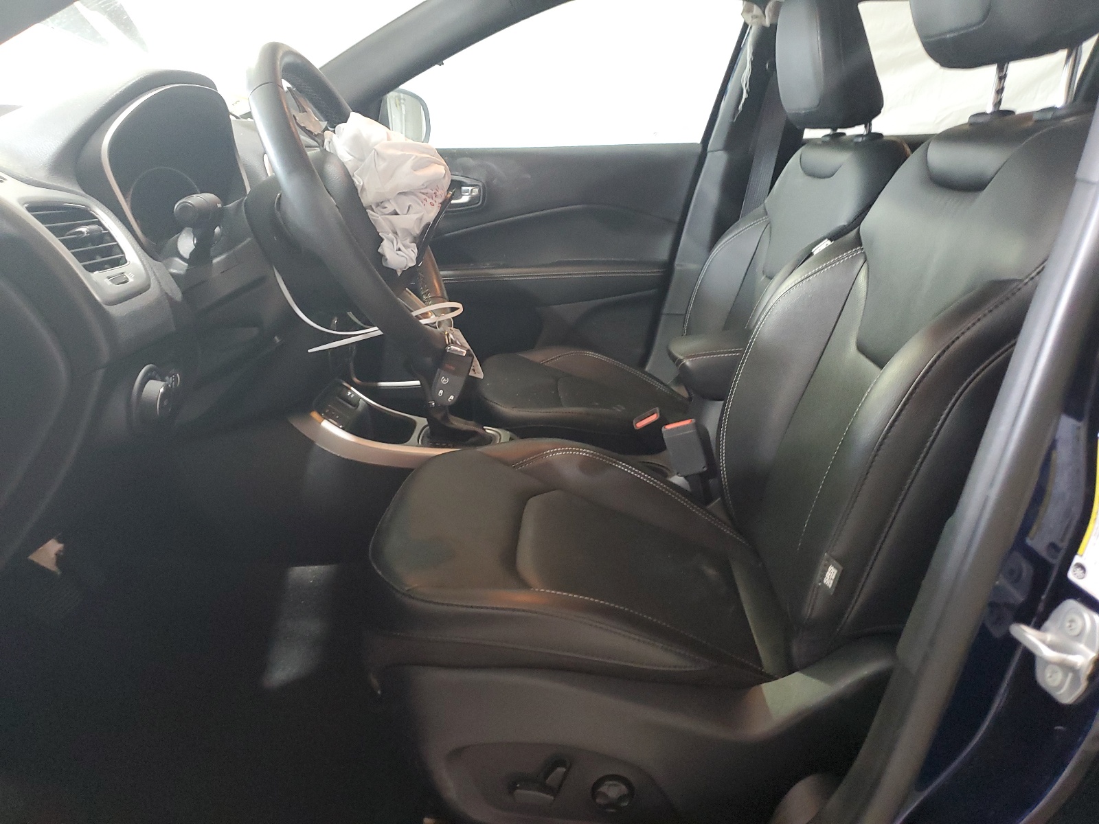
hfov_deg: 67.3
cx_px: 550
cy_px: 412
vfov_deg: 53.1
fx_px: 825
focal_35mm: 26
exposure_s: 1/30
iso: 300
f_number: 1.5
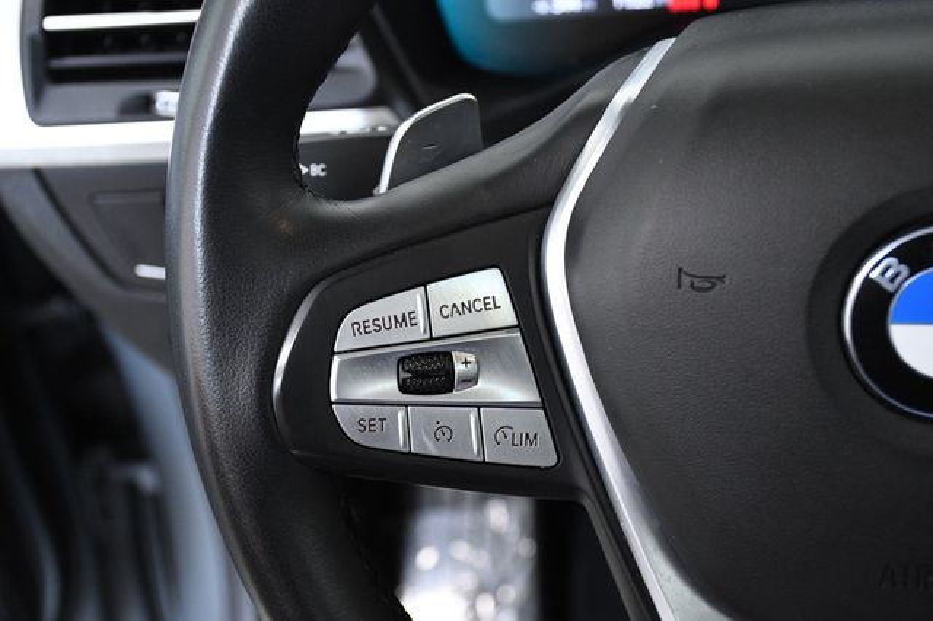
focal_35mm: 63
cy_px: 310
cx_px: 466
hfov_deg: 31.9
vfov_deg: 21.5
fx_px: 1632
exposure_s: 1/125
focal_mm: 42
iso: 2500
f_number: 5.6
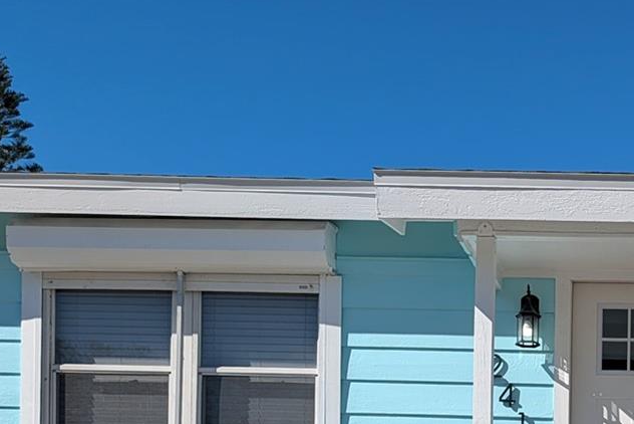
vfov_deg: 19.7
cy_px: 565
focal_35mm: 63
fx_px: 1110
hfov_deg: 29.7
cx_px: 639
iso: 22
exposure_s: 1/2132
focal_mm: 6.9
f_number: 1.68
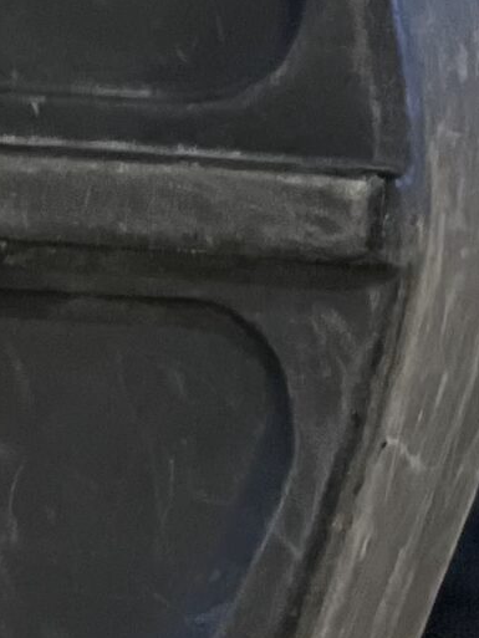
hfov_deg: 3.8
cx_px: -331
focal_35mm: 384
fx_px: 7082
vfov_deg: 5.2
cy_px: 315
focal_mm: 9
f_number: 2.8
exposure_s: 1/14
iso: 640
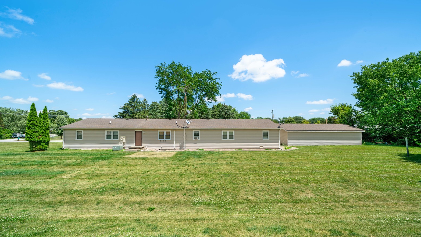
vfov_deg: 78.3
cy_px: 126
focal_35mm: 13
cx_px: 215
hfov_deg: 110.8
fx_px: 145
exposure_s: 1/100
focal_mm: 12
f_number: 10
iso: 100
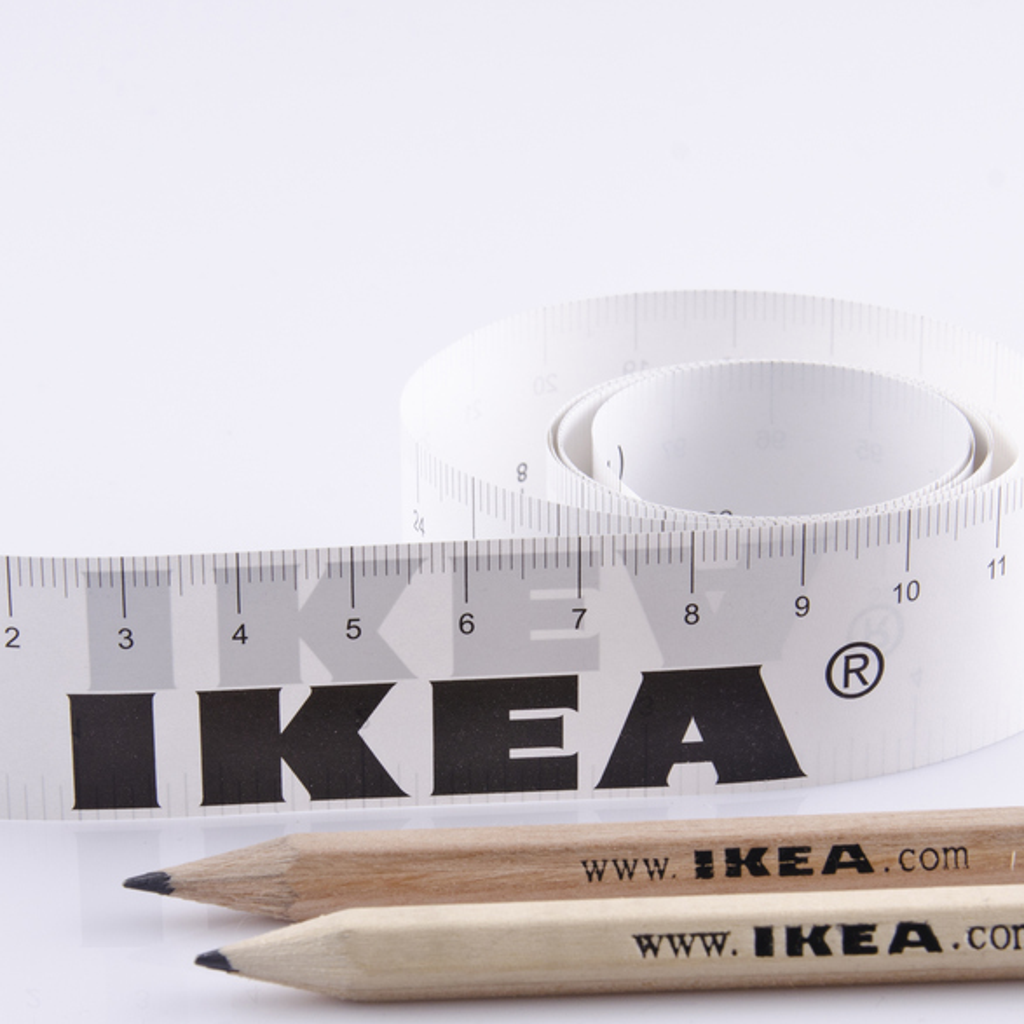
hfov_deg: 11.7
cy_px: 709
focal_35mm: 150
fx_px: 5017
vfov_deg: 11.6
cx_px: 526
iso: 200
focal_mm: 55
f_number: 14
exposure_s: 1/160
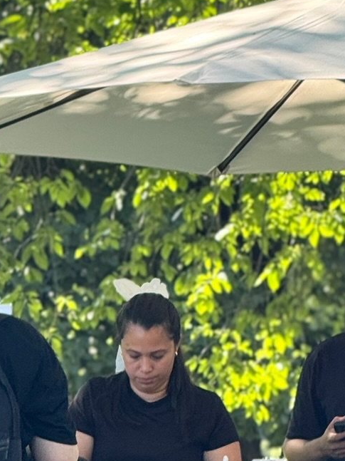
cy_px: 618
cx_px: 53
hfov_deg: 3.9
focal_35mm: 380
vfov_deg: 5.2
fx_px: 5051
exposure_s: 1/129
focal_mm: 15.66
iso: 50
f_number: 2.8
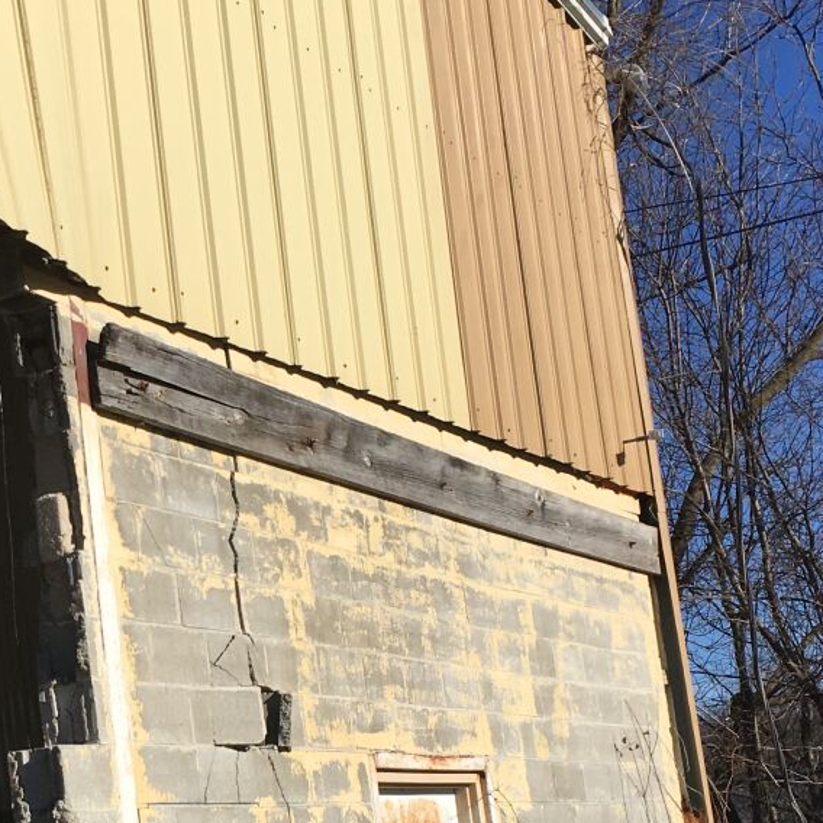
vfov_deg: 22.8
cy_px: 634
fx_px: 2017
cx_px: 61
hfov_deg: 22.4
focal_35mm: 75
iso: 25
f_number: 2.2
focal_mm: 4.15
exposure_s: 1/3205
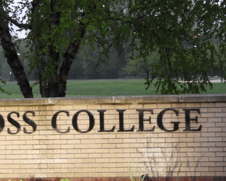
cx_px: 39
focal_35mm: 162
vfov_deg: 9.5
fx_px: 1084
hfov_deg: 11.9
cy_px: 94
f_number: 4.5
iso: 450
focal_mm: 15.2
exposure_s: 1/15
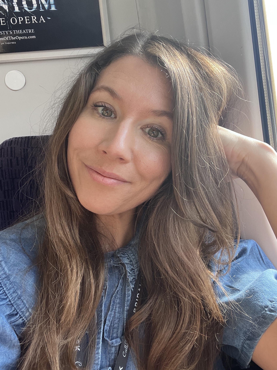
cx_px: 138
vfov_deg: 60.0
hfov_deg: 46.8
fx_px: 320
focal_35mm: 30
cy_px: 185
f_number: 2.2
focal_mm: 2.71
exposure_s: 1/121
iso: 64
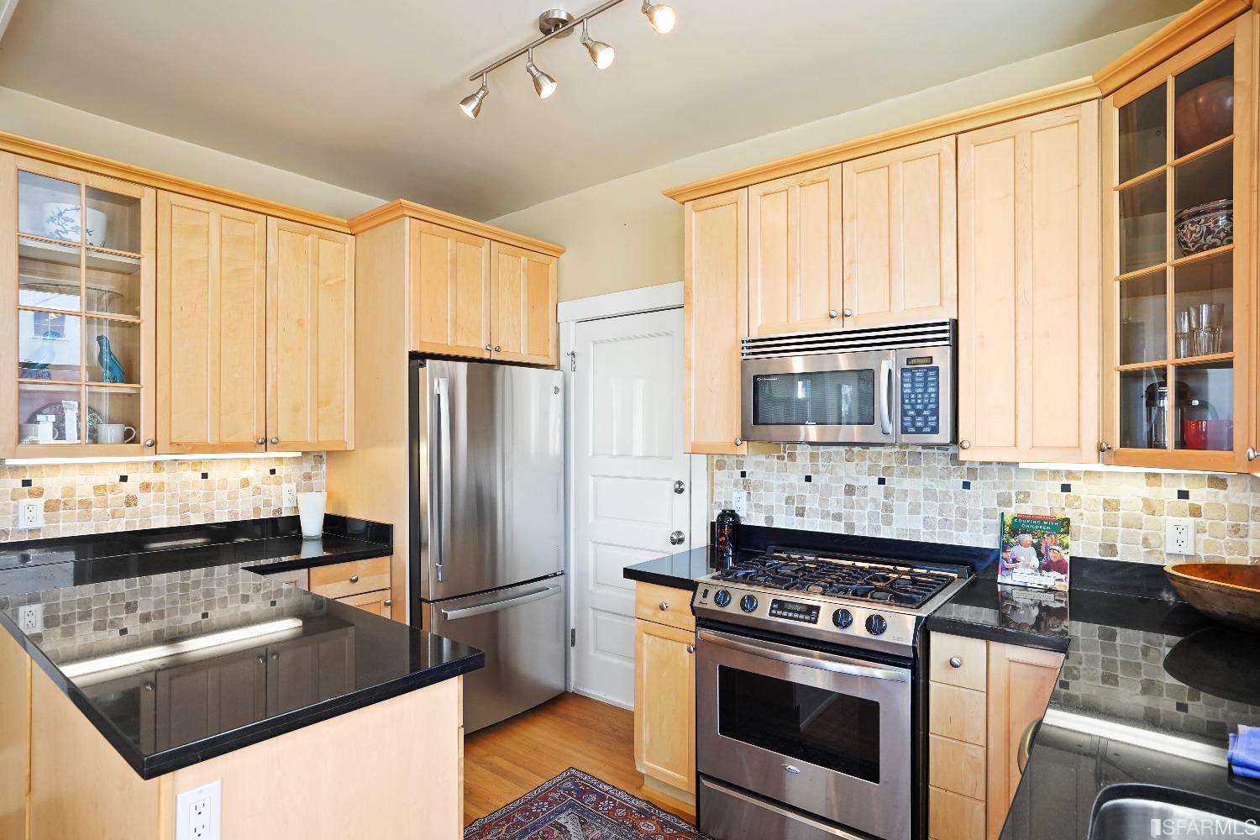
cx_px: 630
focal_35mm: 18
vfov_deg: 67.4
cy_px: 420
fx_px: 630
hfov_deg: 90.0
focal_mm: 18
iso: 1250
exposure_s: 1/60
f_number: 5.6
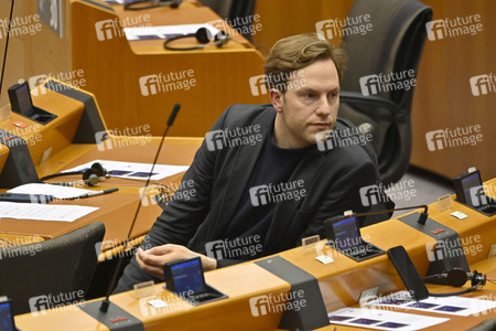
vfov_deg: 2.3
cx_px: 248
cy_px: 166
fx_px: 8266
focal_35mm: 600
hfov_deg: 3.4
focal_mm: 600
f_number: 6.3
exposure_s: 1/640
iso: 5000
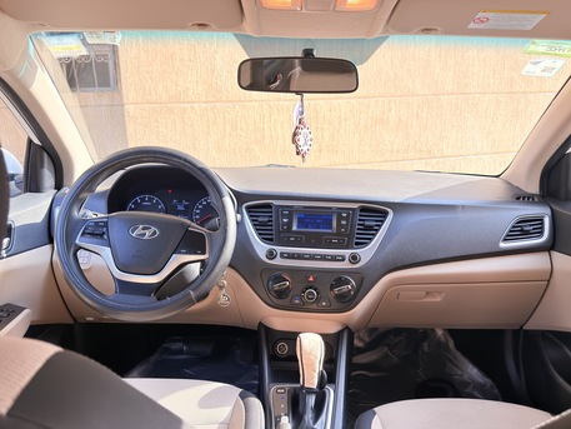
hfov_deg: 60.0
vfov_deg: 46.8
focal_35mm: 30
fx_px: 495
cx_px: 286
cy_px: 214
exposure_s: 1/402
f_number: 1.78
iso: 64
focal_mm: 6.76
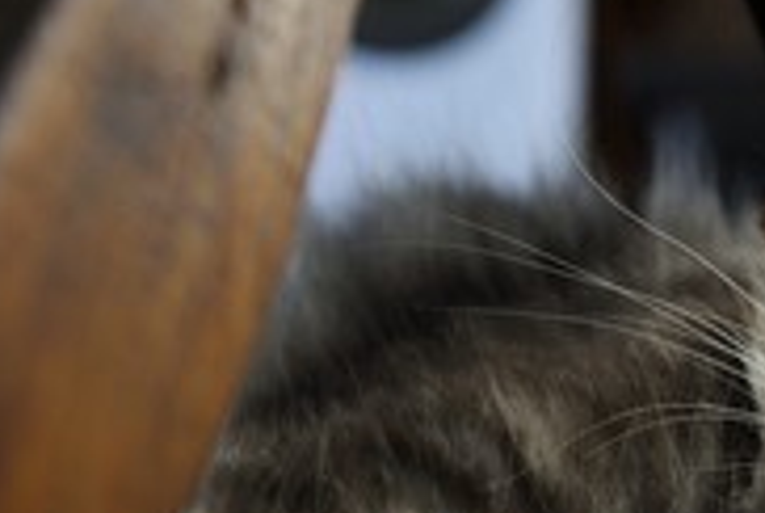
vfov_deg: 10.6
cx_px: 727
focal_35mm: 129
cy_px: 425
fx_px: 2746
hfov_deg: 15.6
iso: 1000
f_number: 4
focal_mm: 56
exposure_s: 1/60
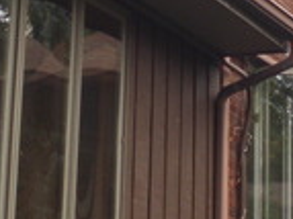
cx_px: 244
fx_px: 1362
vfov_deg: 9.1
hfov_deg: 12.2
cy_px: -23
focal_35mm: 161
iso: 64
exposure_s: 1/200
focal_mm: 6.3
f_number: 3.1
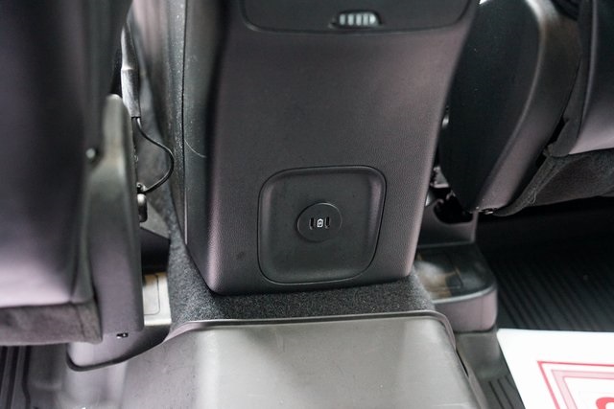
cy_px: 204
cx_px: 307
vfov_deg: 30.5
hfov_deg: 44.5
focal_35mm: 44
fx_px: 751
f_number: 3.5
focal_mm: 44
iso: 6400
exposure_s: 1/20
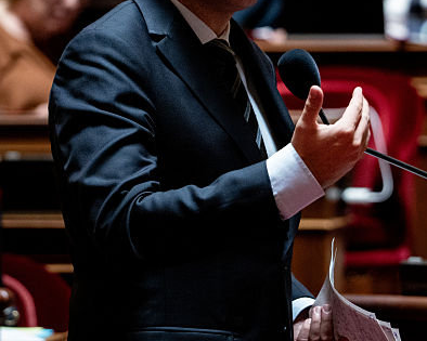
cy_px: 96
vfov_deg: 3.9
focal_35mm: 400
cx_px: 303
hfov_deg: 4.8
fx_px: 5054
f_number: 4
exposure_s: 1/160
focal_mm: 164
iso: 6400
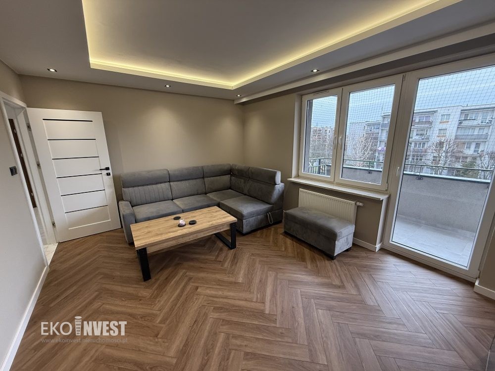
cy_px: 186
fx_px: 200
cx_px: 248
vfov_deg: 85.7
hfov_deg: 102.1
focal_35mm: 14
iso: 320
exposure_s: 1/99
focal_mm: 2.22
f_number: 2.2
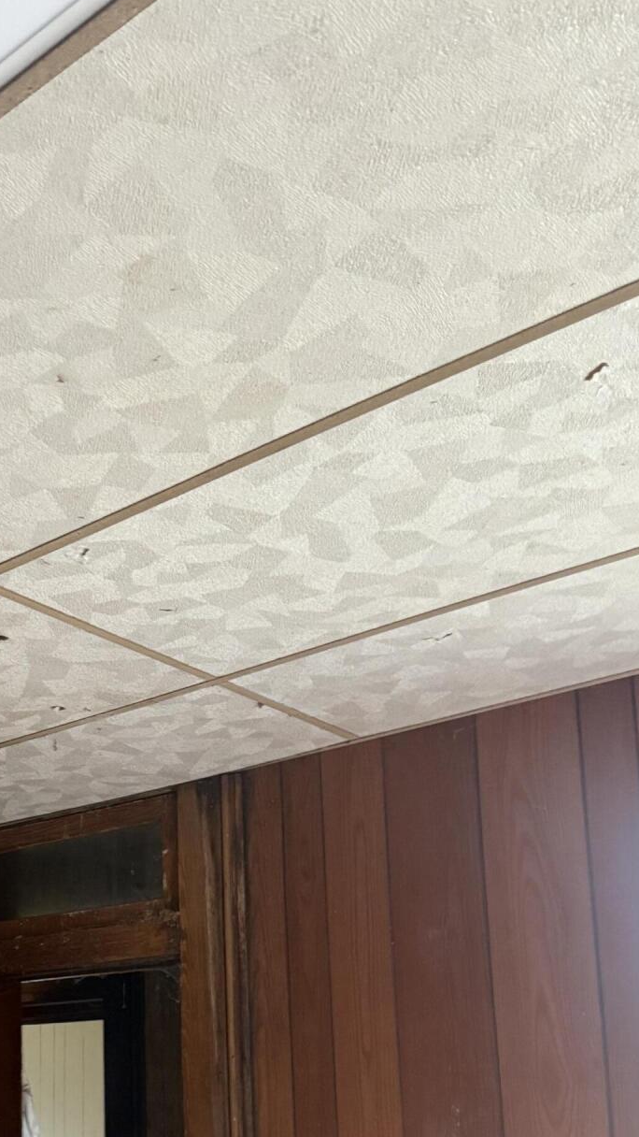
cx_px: 77
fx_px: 1295
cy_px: 920
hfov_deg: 26.9
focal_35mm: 43
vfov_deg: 44.9
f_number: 1.78
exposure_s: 1/30
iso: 800
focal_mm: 6.76
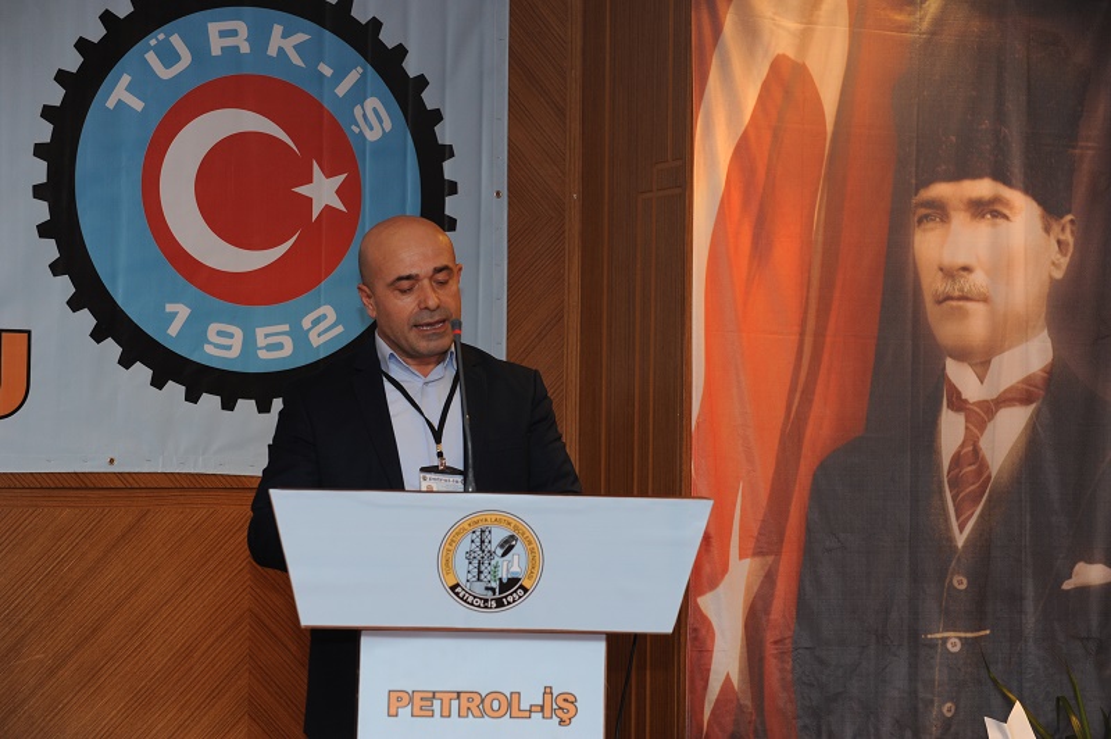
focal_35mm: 100
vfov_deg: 13.7
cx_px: 556
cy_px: 370
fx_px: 3083
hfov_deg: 20.4
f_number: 5.6
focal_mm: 100
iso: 1000
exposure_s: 1/60
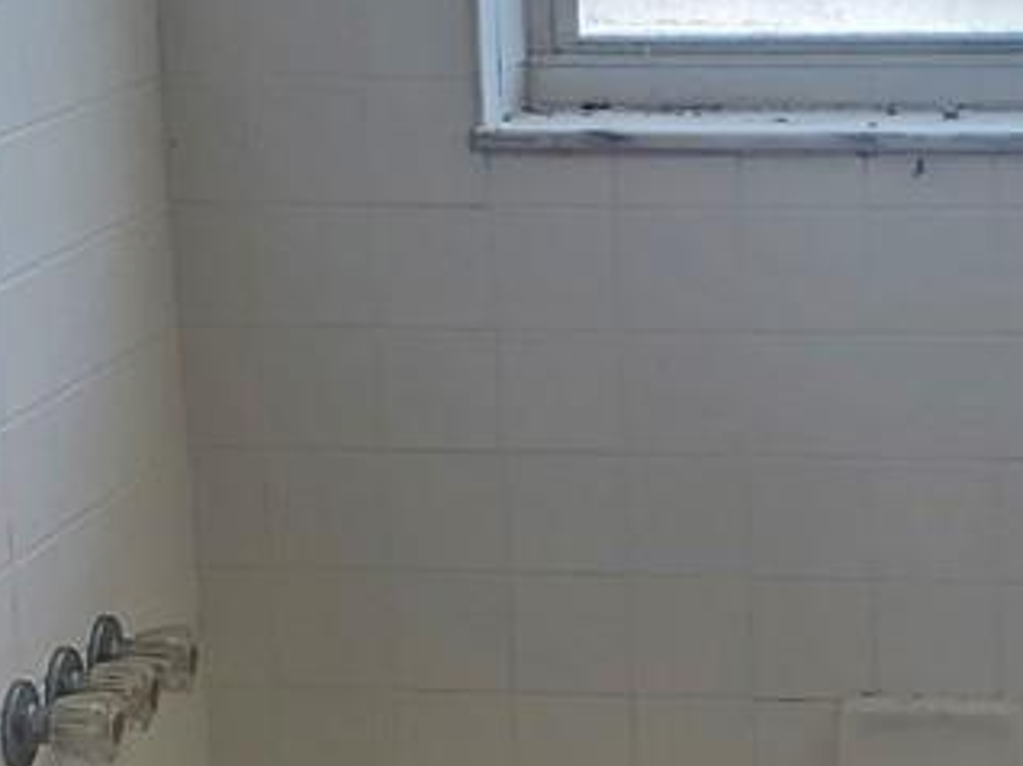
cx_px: 753
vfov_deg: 11.3
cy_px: 457
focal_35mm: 131
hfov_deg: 15.0
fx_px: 3868
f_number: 2.4
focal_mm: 4.3
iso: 50
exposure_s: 1/81
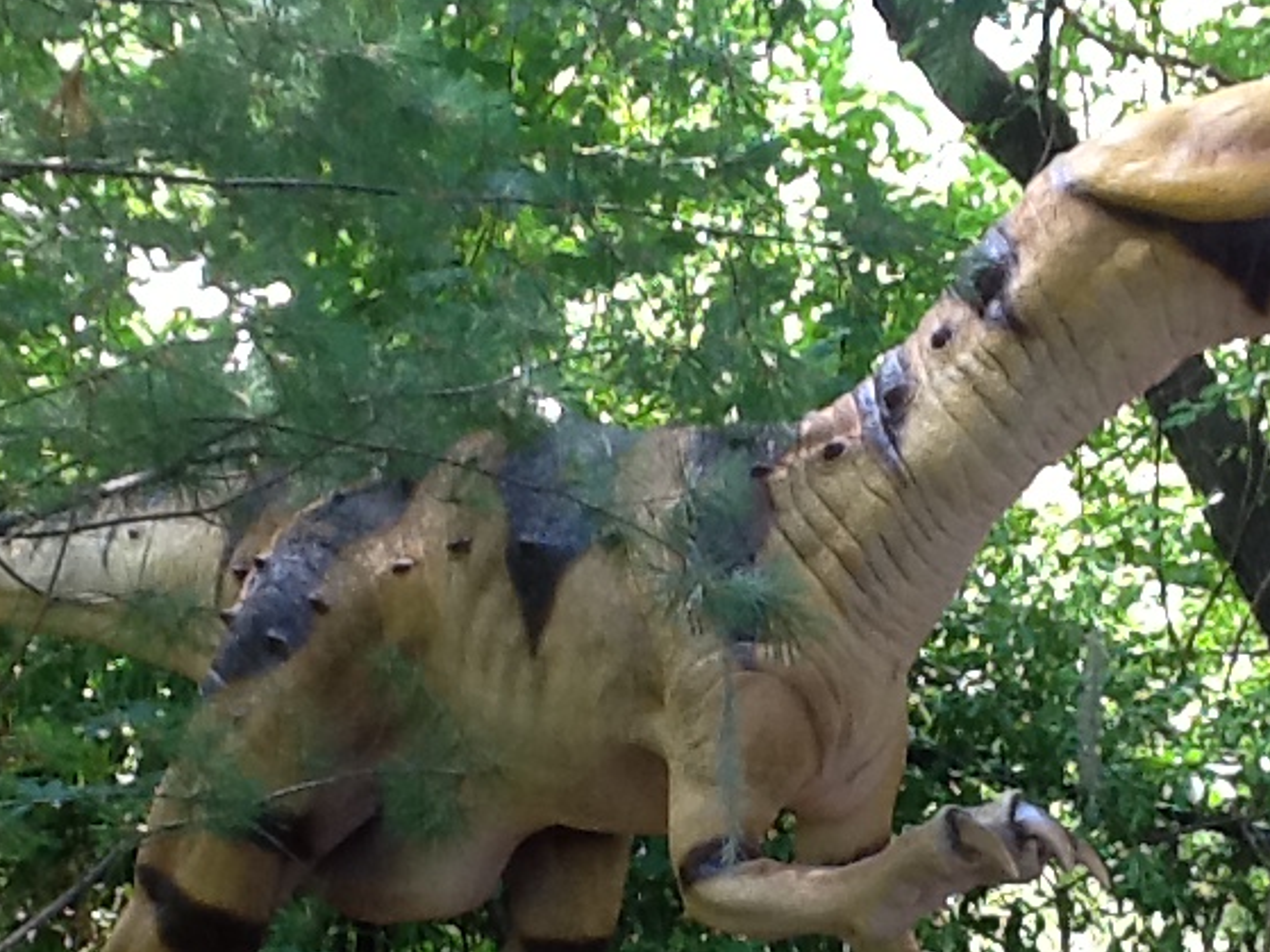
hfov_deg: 34.6
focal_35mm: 55
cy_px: 725
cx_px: 861
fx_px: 2017
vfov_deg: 26.2
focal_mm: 2.03
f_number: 2.4
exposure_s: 1/30
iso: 80
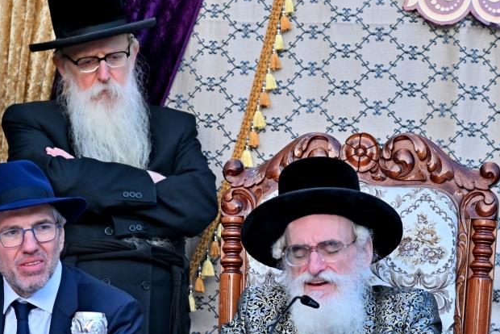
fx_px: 4127
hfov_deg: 6.9
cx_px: 324
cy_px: 219
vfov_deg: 4.6
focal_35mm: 297
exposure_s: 1/200
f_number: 4
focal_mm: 120
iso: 160
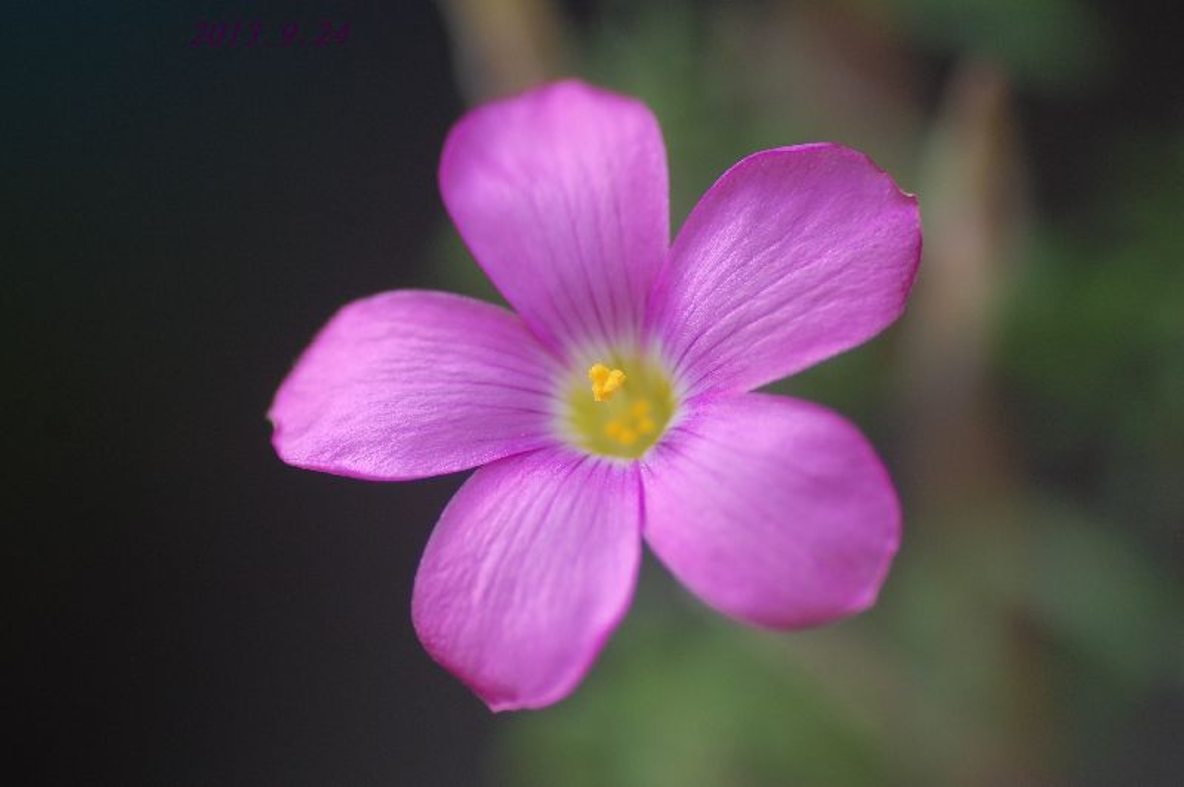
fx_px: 4436
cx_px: 592
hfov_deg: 15.2
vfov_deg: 10.1
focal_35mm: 135
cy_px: 394
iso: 400
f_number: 4.5
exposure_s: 1/320
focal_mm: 90
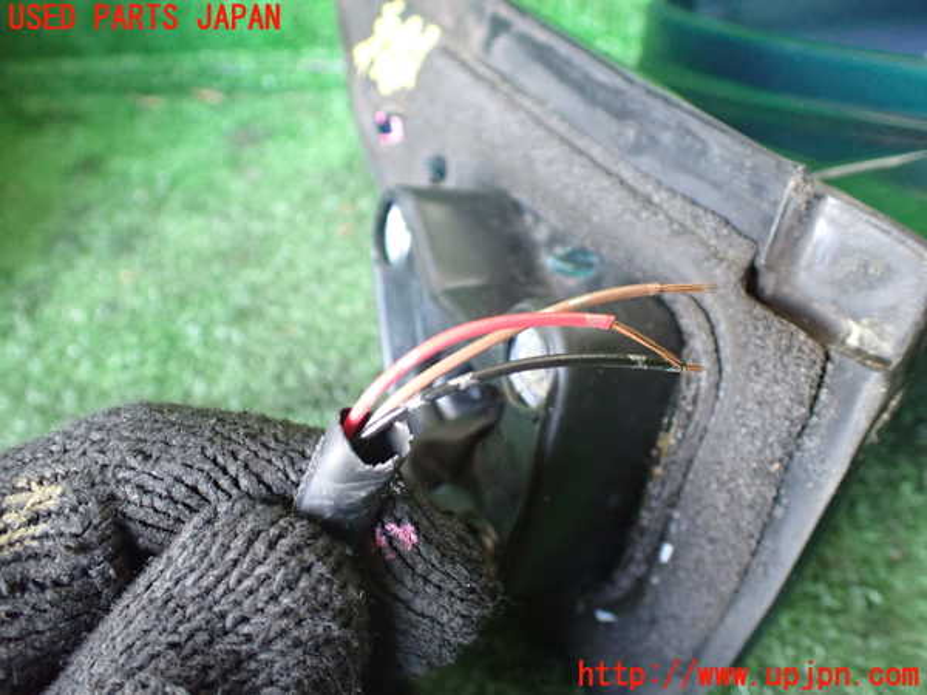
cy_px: 348
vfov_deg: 46.8
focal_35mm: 30
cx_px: 464
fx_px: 803
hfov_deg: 60.0
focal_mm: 5.4
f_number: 2.3
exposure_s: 1/40
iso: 800
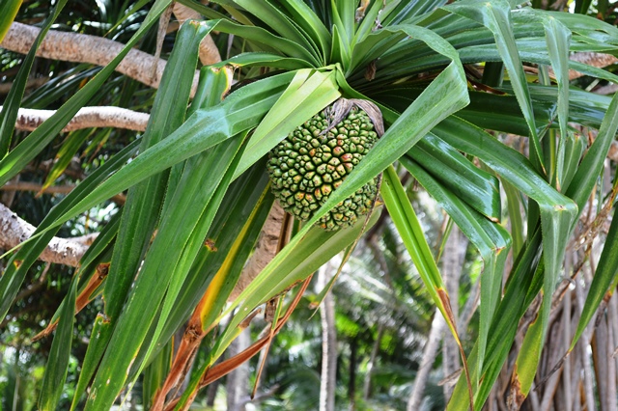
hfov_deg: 24.6
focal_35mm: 82
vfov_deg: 16.5
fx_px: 1415
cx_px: 309
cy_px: 206
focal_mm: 55
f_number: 5.6
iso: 280
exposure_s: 1/125
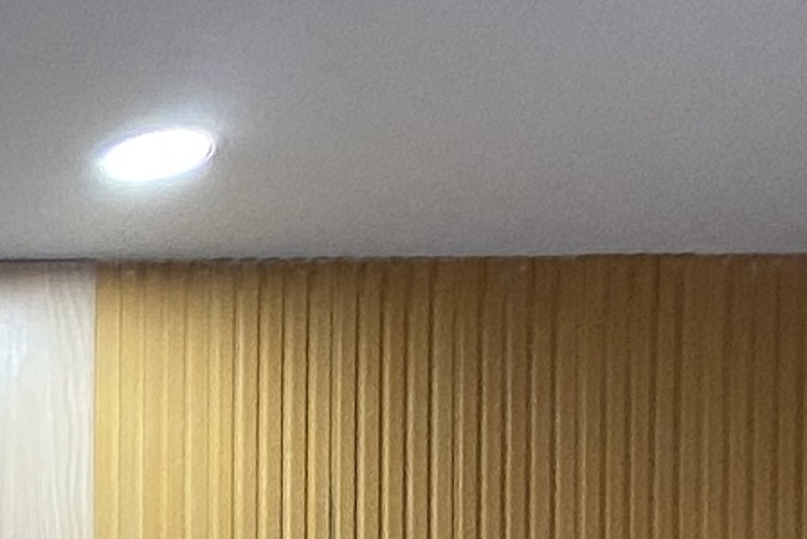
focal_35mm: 161
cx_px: -1383
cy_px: 1752
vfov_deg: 7.3
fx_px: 3610
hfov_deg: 10.3
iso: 100
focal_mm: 4.25
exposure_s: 1/50
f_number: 1.8
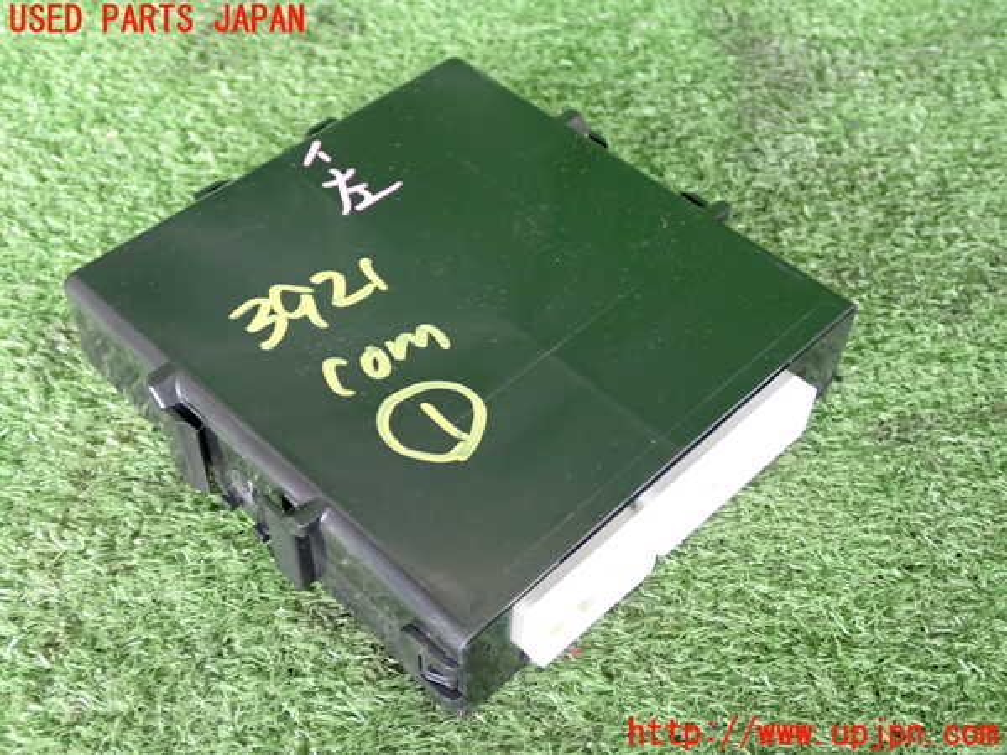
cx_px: 504
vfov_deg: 32.9
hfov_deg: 42.9
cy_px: 378
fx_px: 1280
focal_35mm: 44
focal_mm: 7.84
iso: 400
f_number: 2.9
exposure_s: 1/40
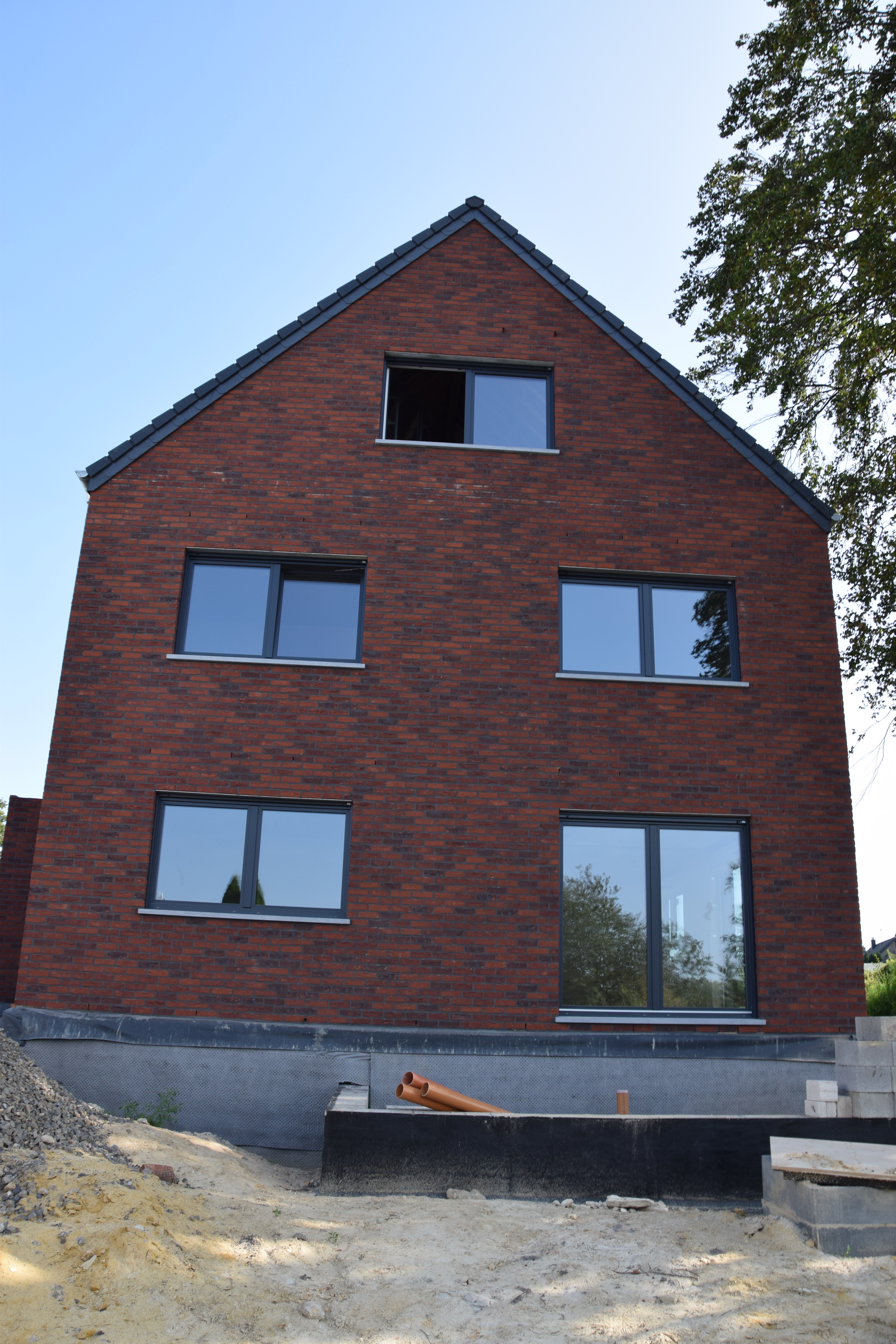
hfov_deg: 47.9
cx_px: 448
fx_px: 1008
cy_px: 672
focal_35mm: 27
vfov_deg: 67.4
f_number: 8
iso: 250
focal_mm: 18
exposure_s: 1/250
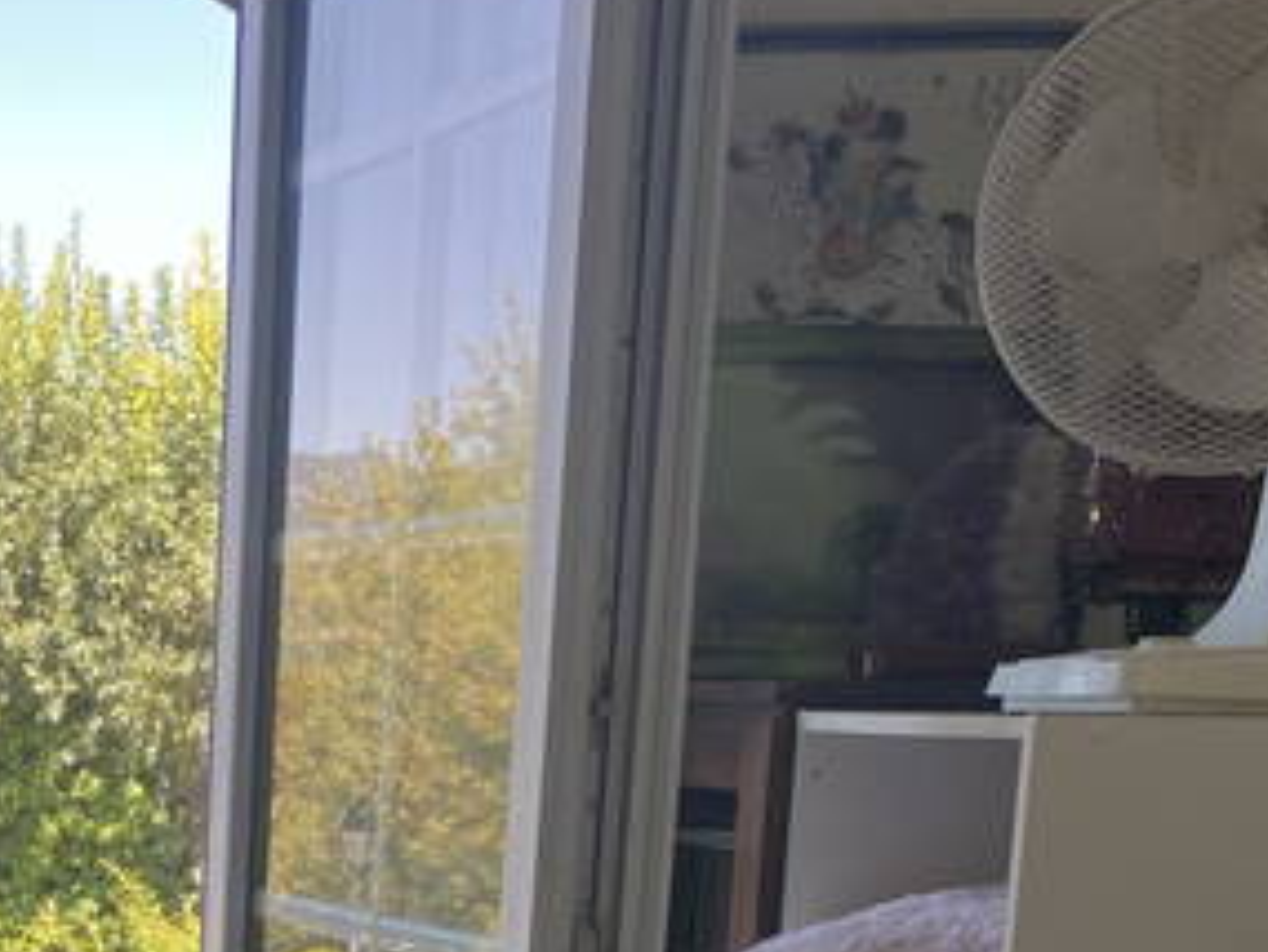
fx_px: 2639
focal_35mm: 72
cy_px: 1250
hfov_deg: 25.0
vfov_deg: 18.9
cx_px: -142
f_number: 1.8
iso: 32
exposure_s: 1/156
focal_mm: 4.25
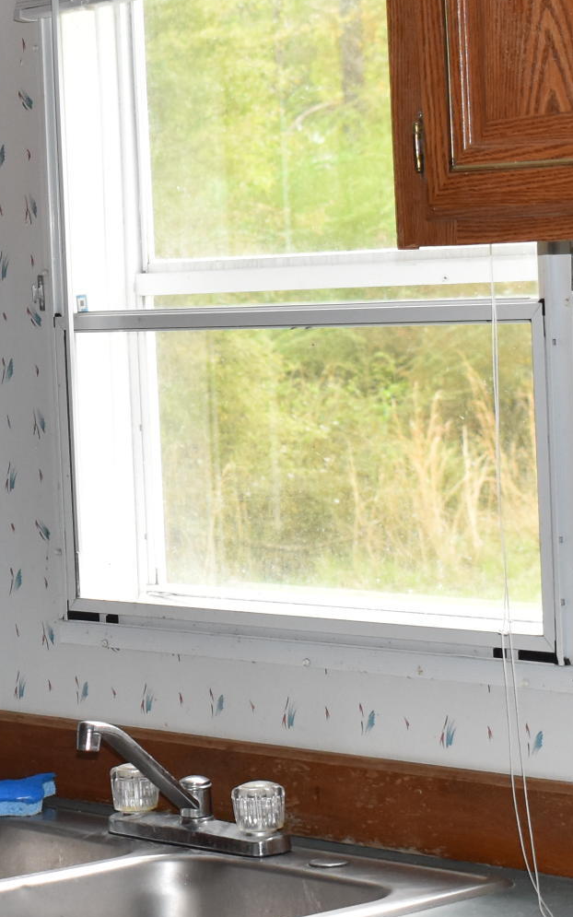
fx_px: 3223
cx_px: -122
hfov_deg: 10.0
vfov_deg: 16.2
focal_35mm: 129
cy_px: 480
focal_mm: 28
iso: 800
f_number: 5
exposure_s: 1/100
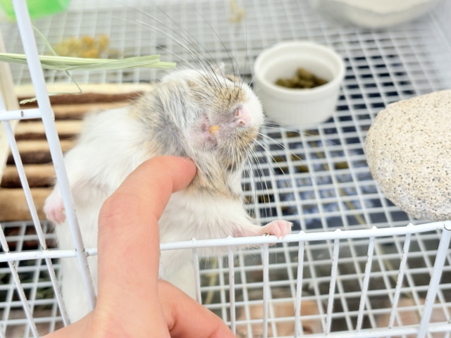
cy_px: 169
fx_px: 677
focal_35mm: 52
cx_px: 226
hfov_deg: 36.8
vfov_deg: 28.0
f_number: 1.6
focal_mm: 5.96
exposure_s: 1/50
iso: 80
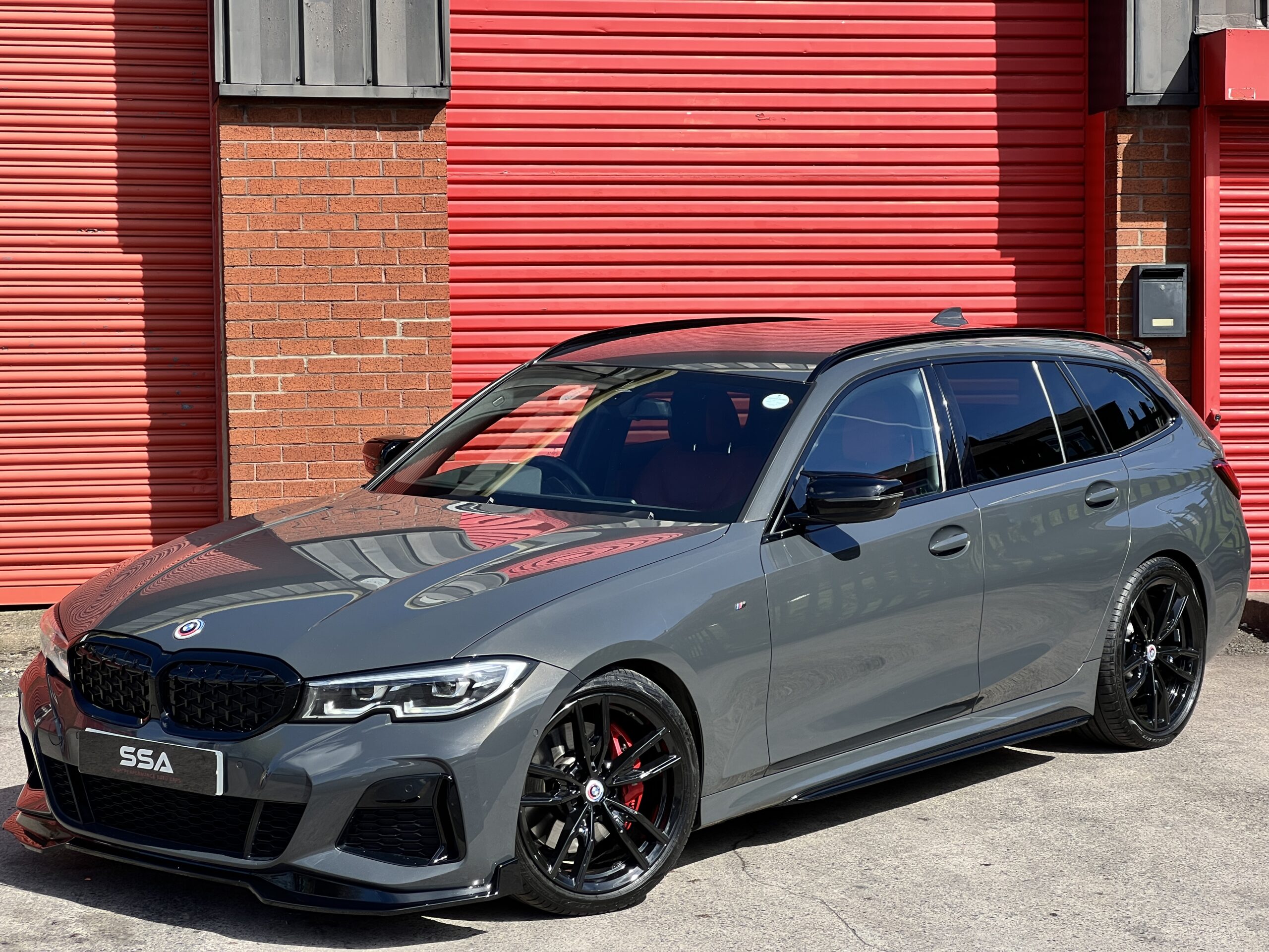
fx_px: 2823
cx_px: 634
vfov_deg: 19.1
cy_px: 476
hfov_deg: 25.3
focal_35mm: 77
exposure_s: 1/345
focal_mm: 9
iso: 32
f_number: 2.8
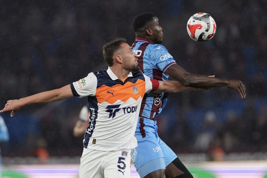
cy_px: 89
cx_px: 134
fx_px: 3338
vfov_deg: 3.1
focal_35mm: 450
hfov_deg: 4.6
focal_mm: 300
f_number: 2.8
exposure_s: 1/1600
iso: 1250
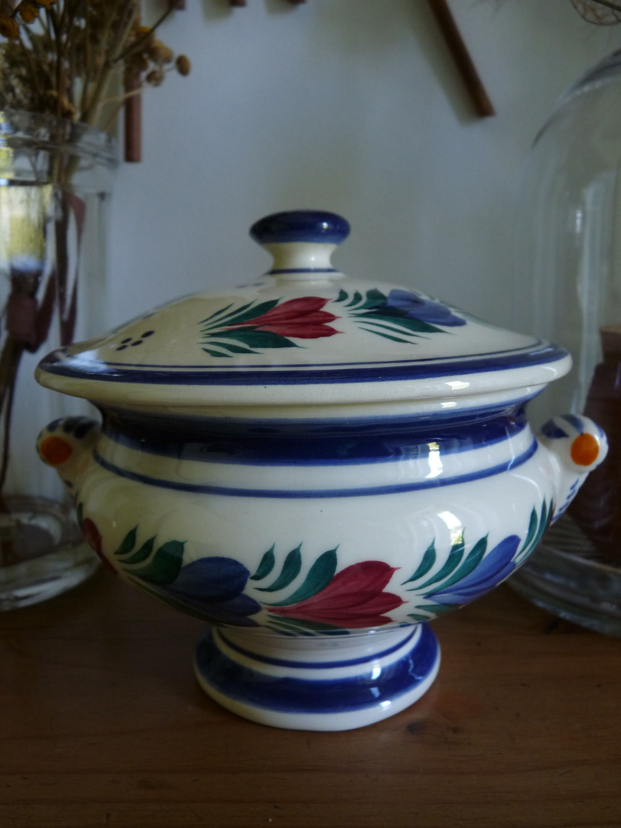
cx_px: 310
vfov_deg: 65.3
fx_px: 646
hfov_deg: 51.4
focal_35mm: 27
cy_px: 414
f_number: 2.8
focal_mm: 4.8
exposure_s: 1/30
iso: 200
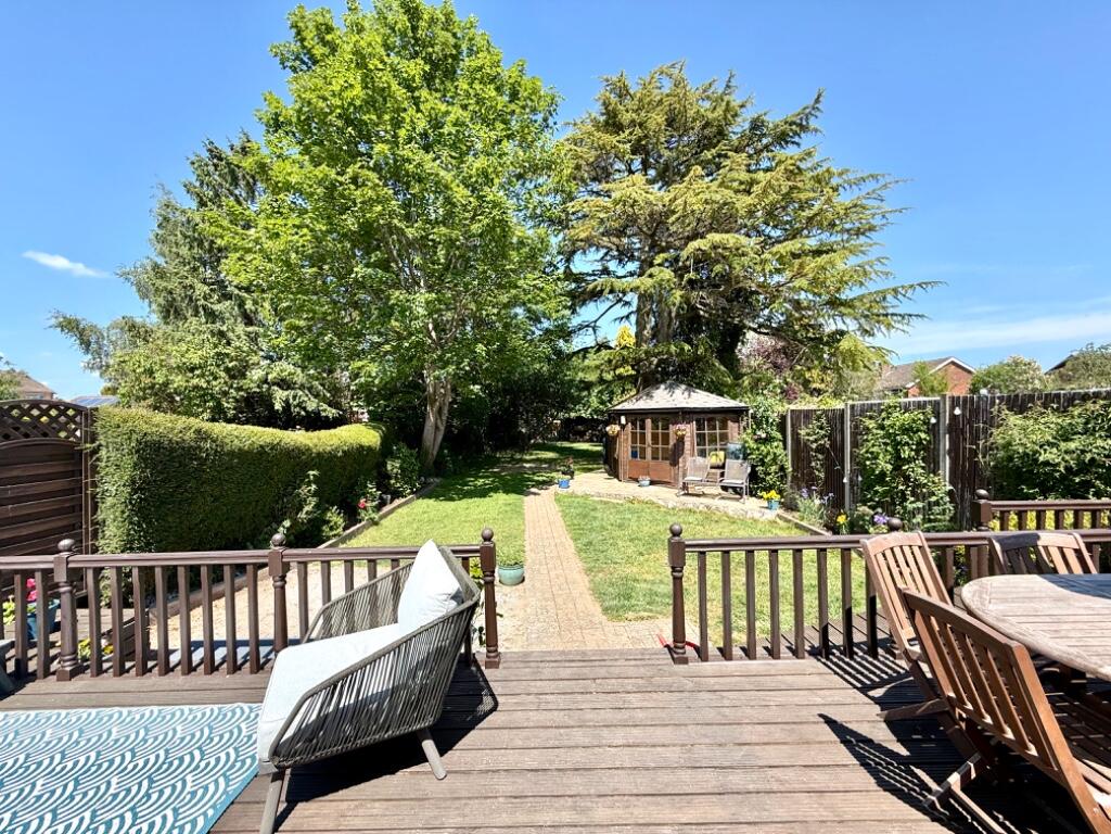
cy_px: 417
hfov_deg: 102.1
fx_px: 449
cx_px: 556
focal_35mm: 14
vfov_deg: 85.7
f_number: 2.2
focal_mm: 2.22
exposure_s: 1/751
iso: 50
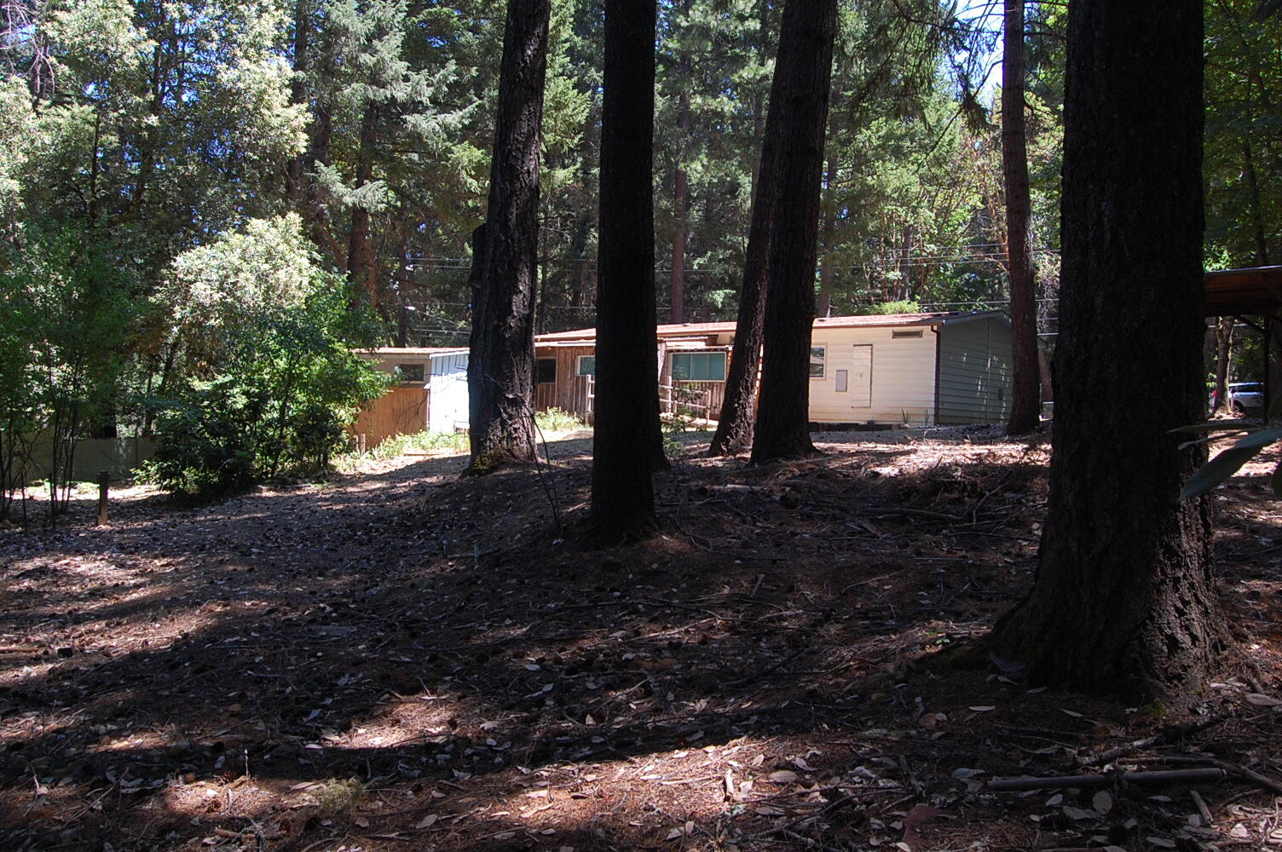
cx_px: 641
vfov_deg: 47.8
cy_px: 426
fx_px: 961
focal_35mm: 27
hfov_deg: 67.4
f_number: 8
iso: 400
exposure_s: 1/80
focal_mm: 18
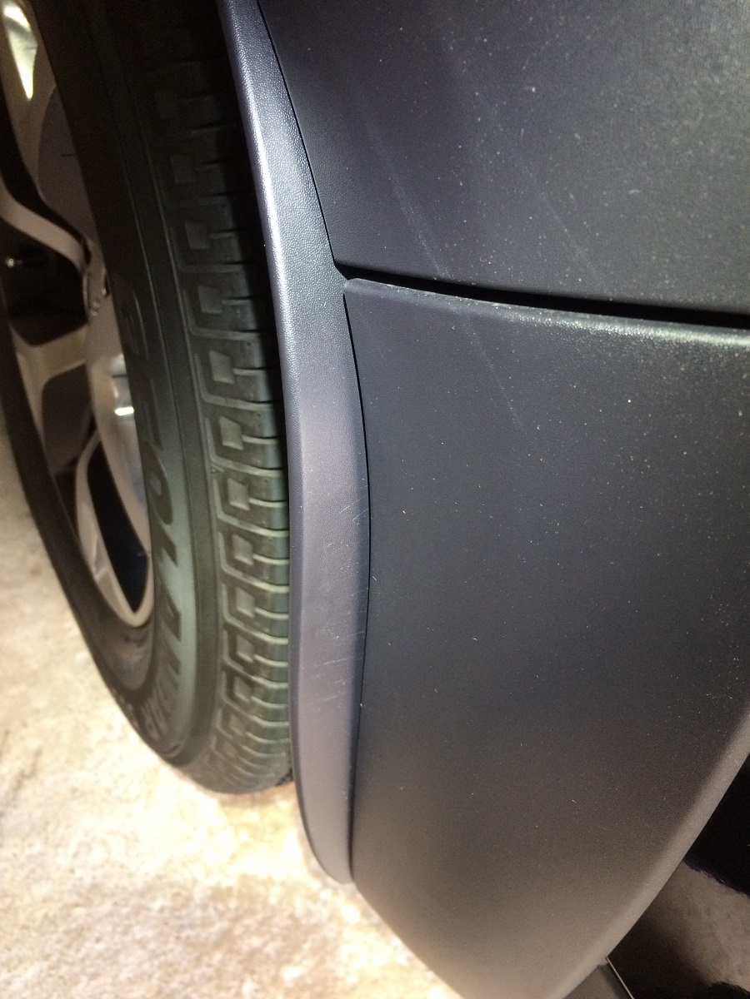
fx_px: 838
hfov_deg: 48.2
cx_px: 375
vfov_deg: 61.7
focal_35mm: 29
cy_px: 500
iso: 200
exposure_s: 1/33
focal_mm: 4.15
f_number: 2.2
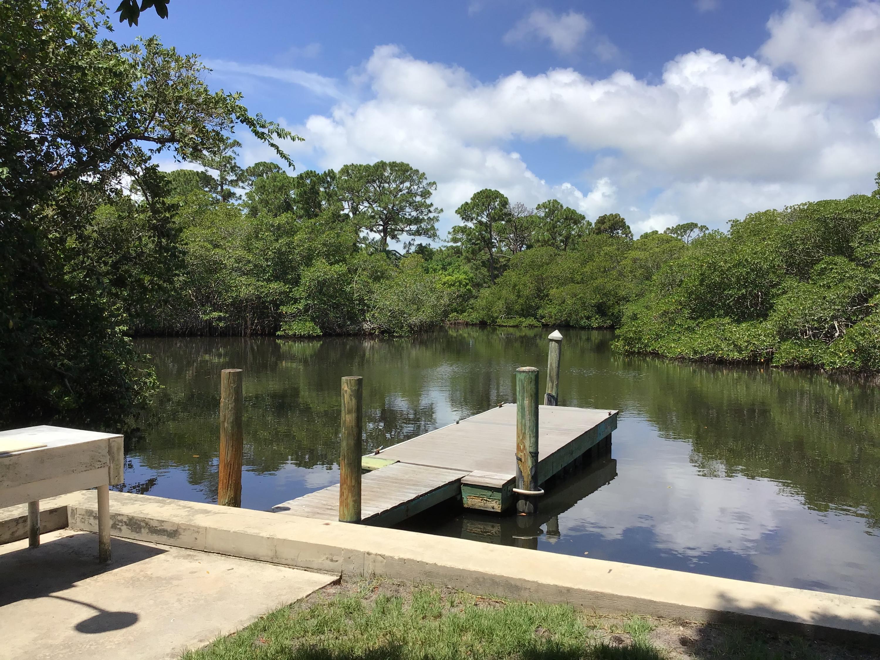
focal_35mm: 31
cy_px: 330
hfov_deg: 58.4
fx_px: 788
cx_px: 440
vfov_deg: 45.4
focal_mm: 3.3
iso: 25
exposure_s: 1/1508
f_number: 2.4
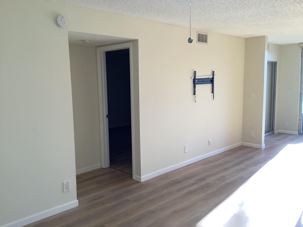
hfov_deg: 58.4
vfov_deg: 45.4
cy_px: 114
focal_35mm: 31
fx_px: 271
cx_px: 152
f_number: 2.4
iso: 64
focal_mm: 3.3
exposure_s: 1/100
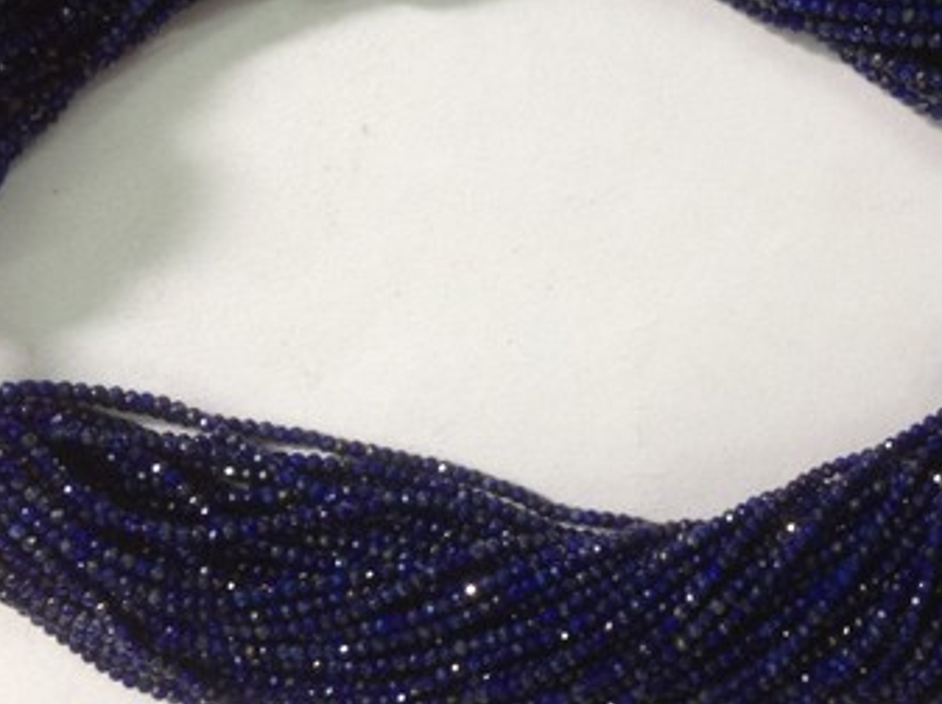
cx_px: 595
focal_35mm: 52
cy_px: 200
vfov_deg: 27.7
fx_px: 1414
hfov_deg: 36.6
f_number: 2.4
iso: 64
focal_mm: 4.28
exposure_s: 1/20
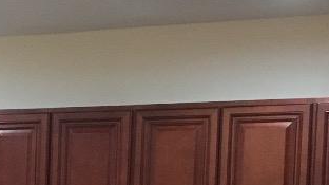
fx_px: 1273
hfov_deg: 14.0
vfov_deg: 7.9
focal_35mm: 146
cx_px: -128
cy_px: 366
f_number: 2.2
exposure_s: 1/30
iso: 160
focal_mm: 4.15
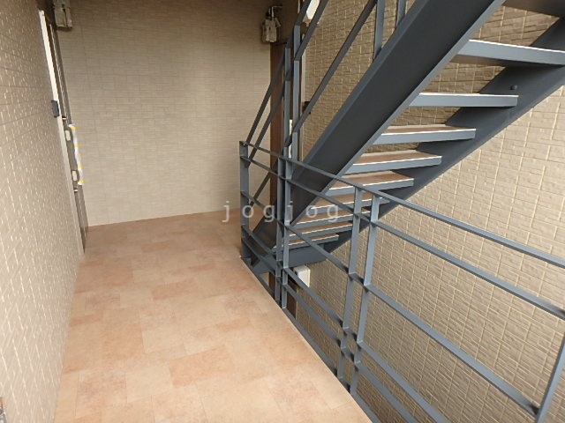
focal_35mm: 21
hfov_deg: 79.0
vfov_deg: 63.4
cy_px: 212
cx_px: 282
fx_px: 343
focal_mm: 3.7
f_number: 3.5
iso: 200
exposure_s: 1/60
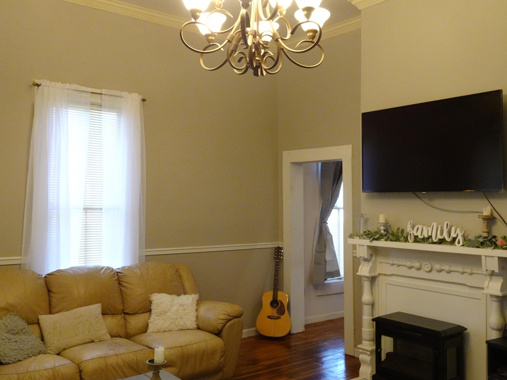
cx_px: 254
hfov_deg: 55.4
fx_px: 483
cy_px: 190
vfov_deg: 42.9
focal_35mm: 33
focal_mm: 5.57
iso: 800
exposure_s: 1/40
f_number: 4
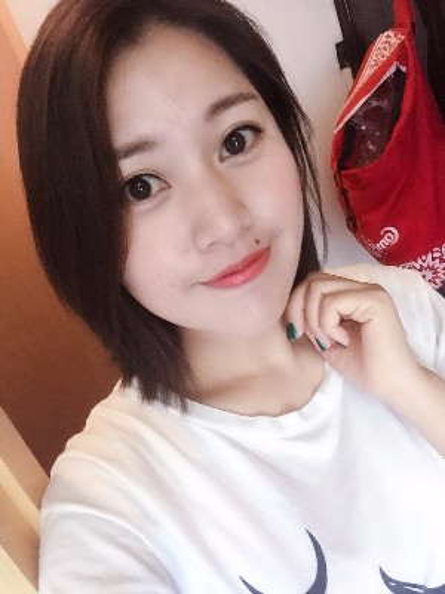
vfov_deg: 58.4
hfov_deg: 45.4
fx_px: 531
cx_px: 222
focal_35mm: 31
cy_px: 297
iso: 250
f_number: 2.2
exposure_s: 1/33
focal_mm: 2.65
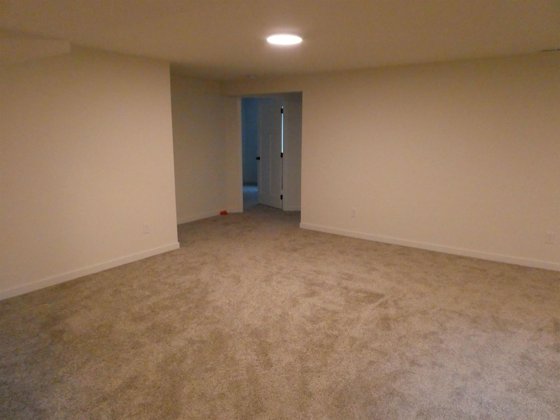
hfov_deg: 71.6
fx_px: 388
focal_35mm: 24
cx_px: 280
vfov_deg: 56.8
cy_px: 210
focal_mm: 4.3
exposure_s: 1/60
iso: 1600
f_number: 3.3
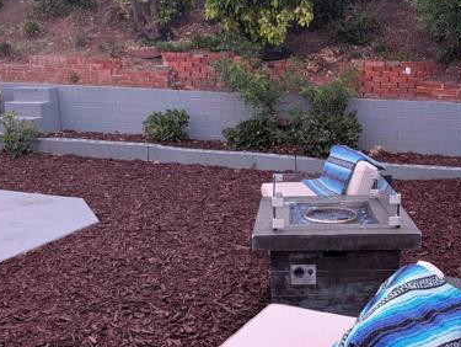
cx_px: 299
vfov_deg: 35.1
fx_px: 547
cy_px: 201
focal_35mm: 41
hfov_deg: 45.2
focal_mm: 6.9
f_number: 1.68
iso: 728
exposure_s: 1/23.8
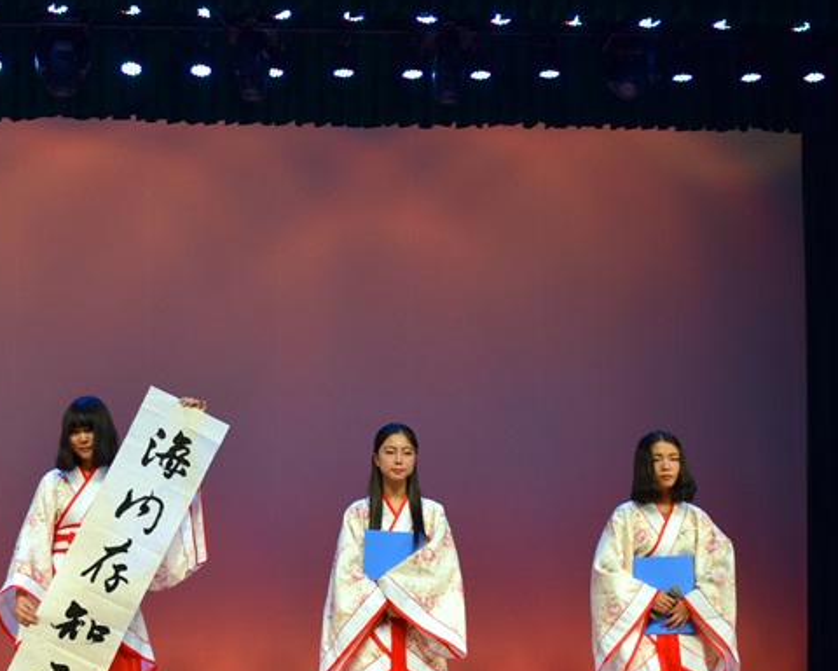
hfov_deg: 30.9
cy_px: 457
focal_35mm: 61
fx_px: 1513
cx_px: 365
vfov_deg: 24.8
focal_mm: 26
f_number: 4.5
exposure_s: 1/80
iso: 400
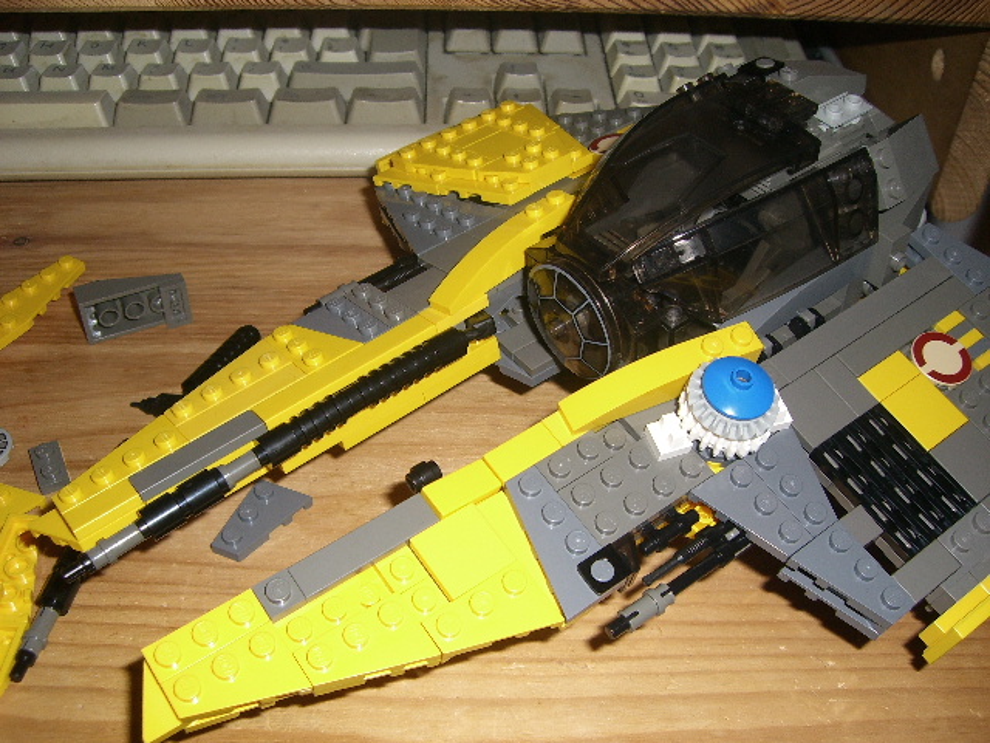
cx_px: 495
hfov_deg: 49.0
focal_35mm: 38
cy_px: 372
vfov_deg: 37.7
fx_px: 1087
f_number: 2.7
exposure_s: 1/60
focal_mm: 6.2
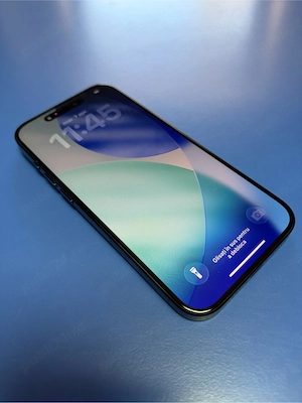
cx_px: 151
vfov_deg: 67.3
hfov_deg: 53.1
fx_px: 302
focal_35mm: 26
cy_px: 202
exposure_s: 1/60
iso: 100
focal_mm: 5.96
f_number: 1.6
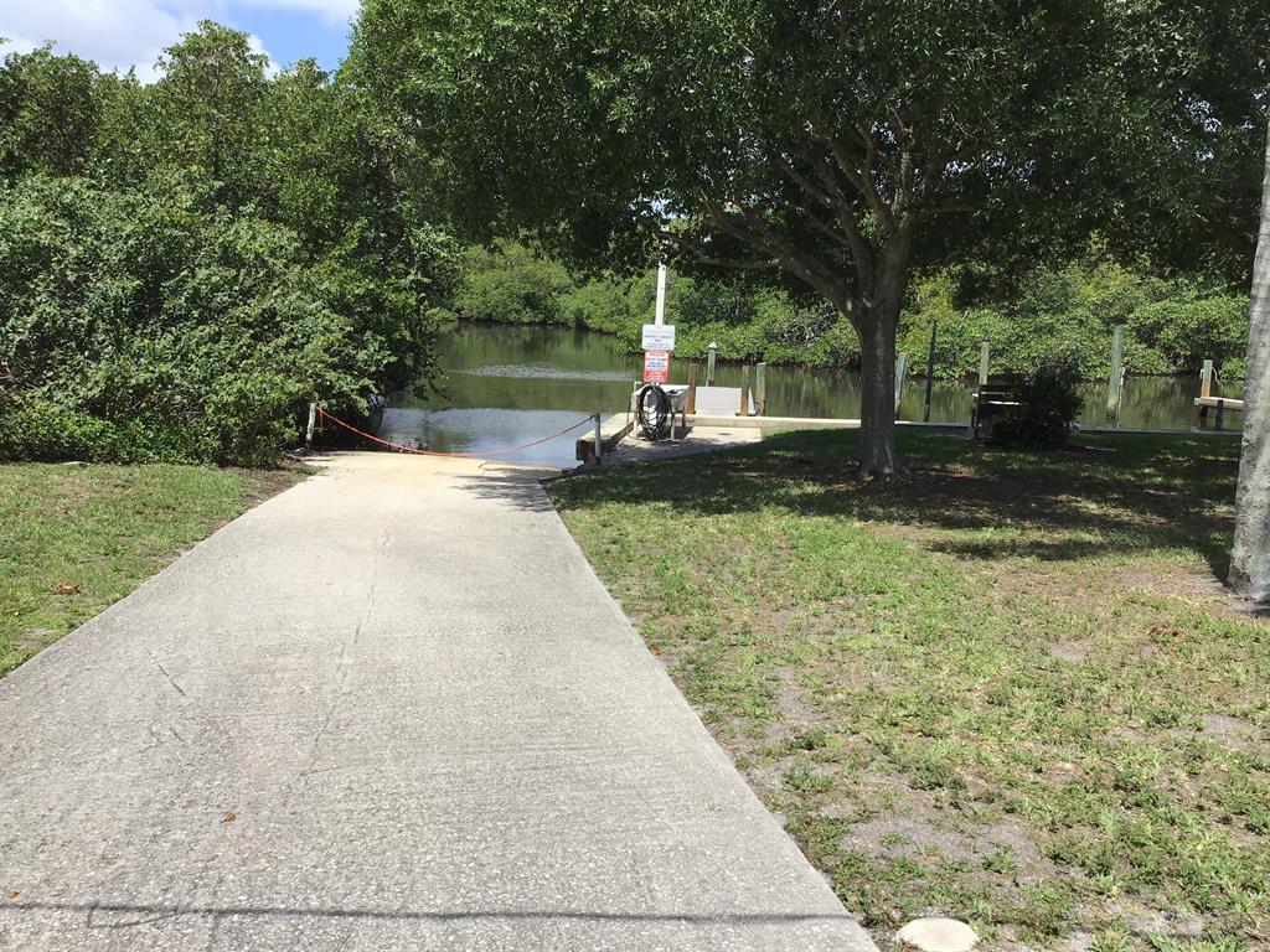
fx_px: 1137
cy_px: 476
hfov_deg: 58.4
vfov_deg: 45.4
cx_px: 635
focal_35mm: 31
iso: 25
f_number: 2.4
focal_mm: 3.3
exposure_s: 1/1381
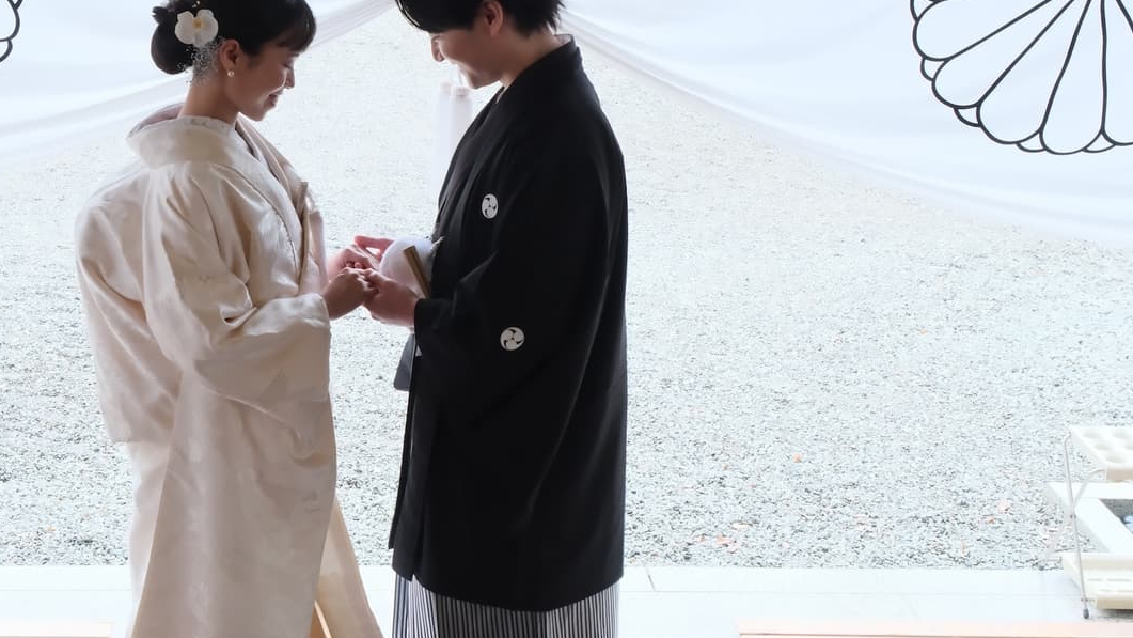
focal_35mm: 54
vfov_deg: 22.1
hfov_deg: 38.1
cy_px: 172
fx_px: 1622
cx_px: 380
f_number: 5.6
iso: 1600
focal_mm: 25.1
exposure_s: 1/80
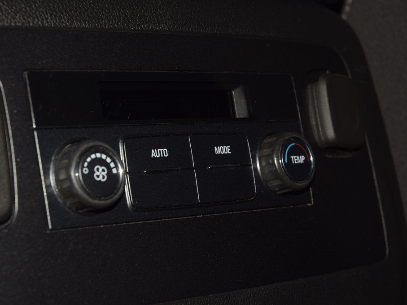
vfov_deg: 13.0
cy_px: 152
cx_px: 180
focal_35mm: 114
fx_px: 1340
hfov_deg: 17.3
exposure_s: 1/125
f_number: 8
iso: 100
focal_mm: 70
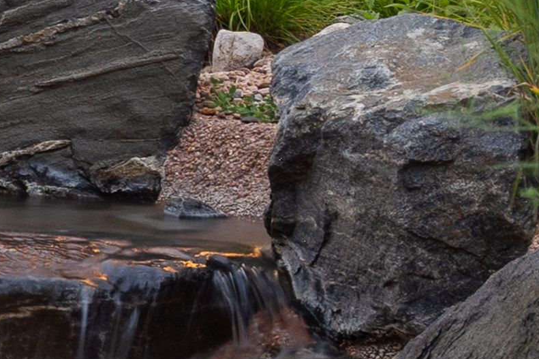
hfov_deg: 13.0
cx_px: -659
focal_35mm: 129
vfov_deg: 10.5
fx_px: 1931
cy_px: -35
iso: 100
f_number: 9.5
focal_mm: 17
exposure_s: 1
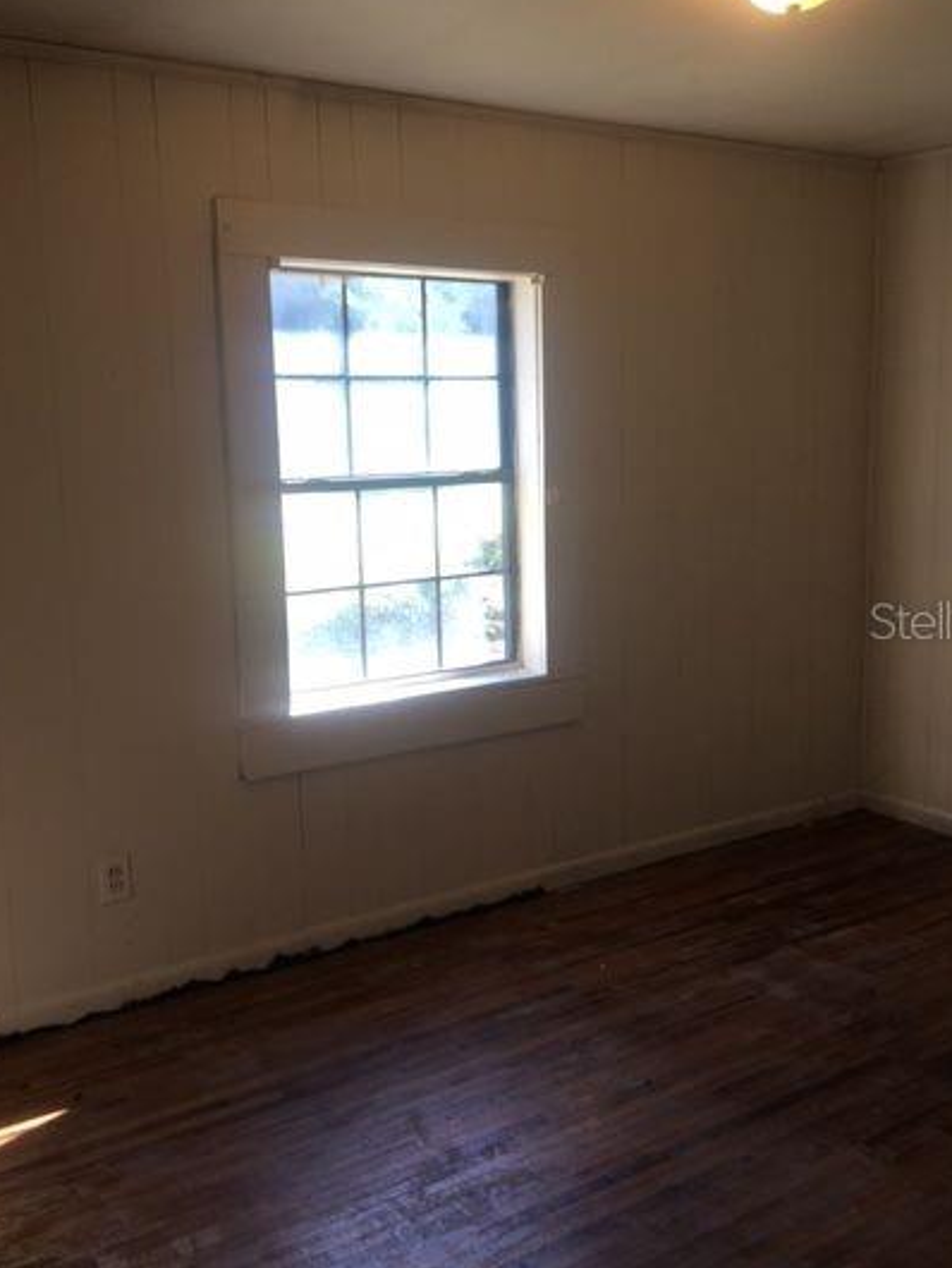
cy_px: 620
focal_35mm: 35
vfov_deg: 52.6
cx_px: 521
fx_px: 1282
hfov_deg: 40.7
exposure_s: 1/60
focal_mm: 4.15
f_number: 2.2
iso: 25
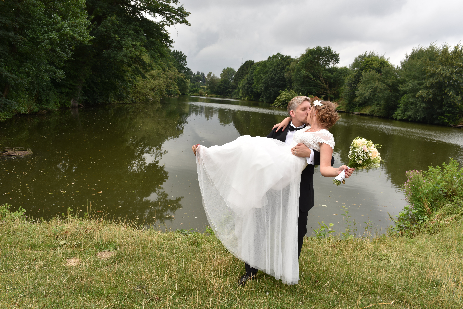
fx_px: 309
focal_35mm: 24
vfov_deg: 53.2
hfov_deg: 73.7
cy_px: 154
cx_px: 232
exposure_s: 1/100
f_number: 10
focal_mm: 24
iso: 125
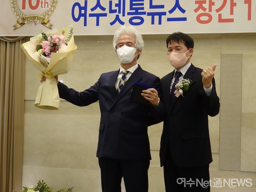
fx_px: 651
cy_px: 96
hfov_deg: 22.3
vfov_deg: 16.8
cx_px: 128
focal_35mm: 88
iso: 800
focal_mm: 13.86
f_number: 5
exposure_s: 1/60
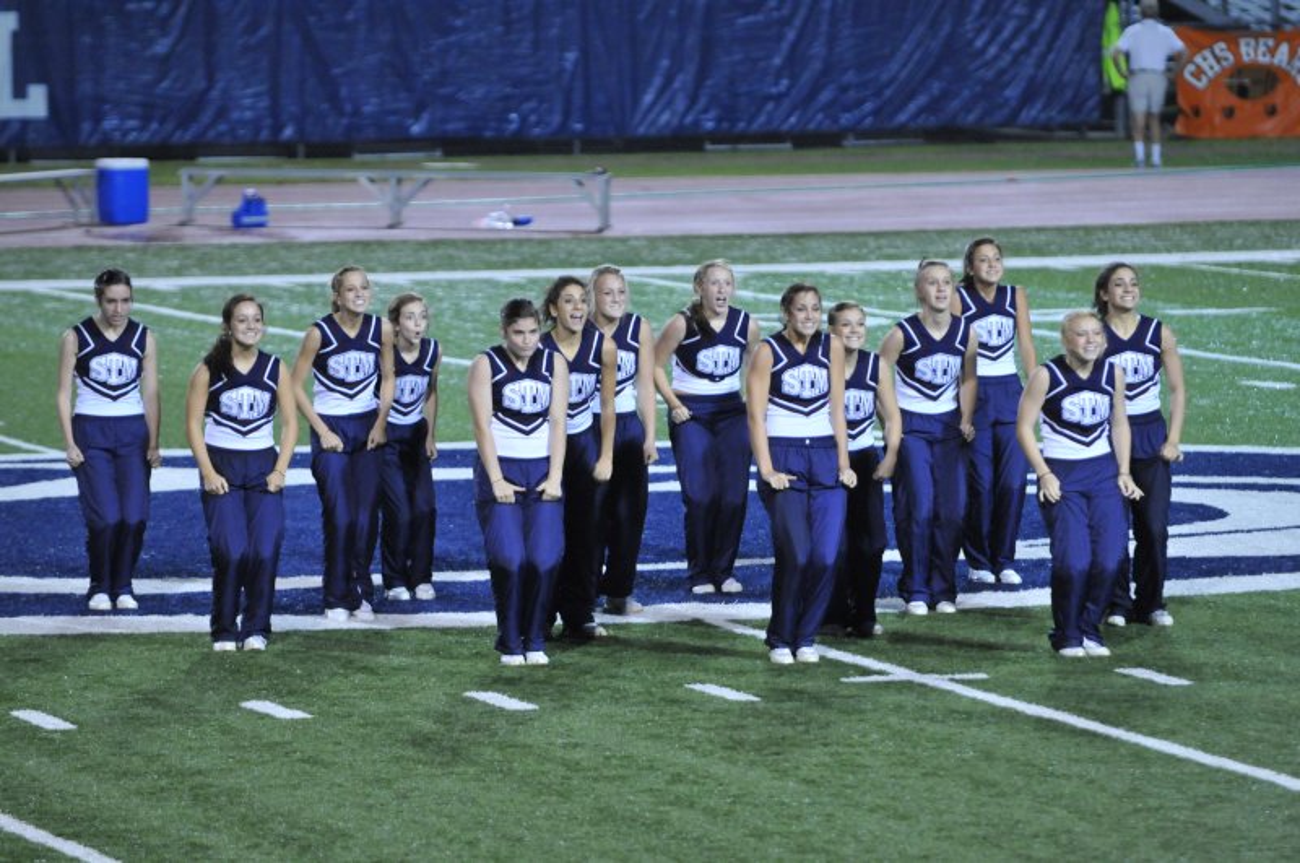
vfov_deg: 5.7
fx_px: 8654
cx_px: 650
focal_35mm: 240
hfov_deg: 8.6
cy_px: 432
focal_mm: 160
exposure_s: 1/160
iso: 1600
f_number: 2.8
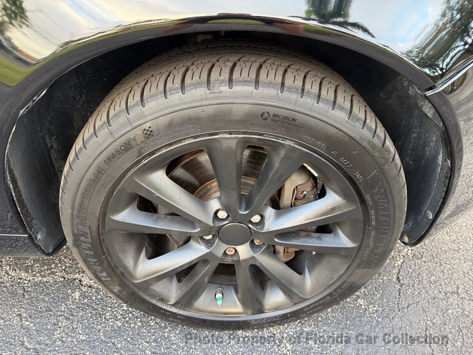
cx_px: 236
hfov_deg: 71.6
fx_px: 328
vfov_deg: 56.8
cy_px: 178
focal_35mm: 24
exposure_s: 1/88
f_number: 1.78
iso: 200
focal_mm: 6.76
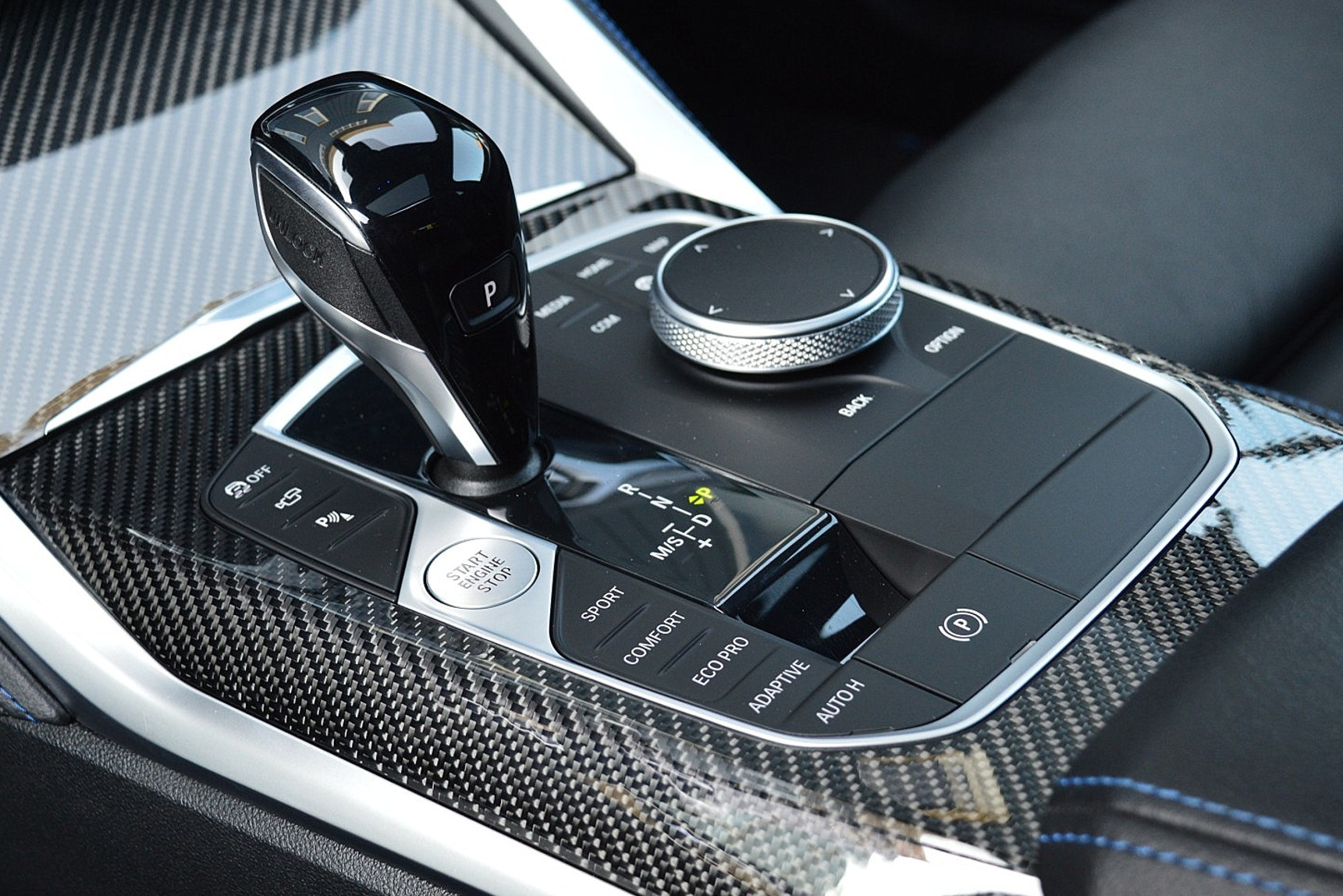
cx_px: 694
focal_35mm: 59
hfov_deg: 34.2
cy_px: 407
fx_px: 2185
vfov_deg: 23.2
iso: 800
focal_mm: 35
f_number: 7.1
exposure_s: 1/60
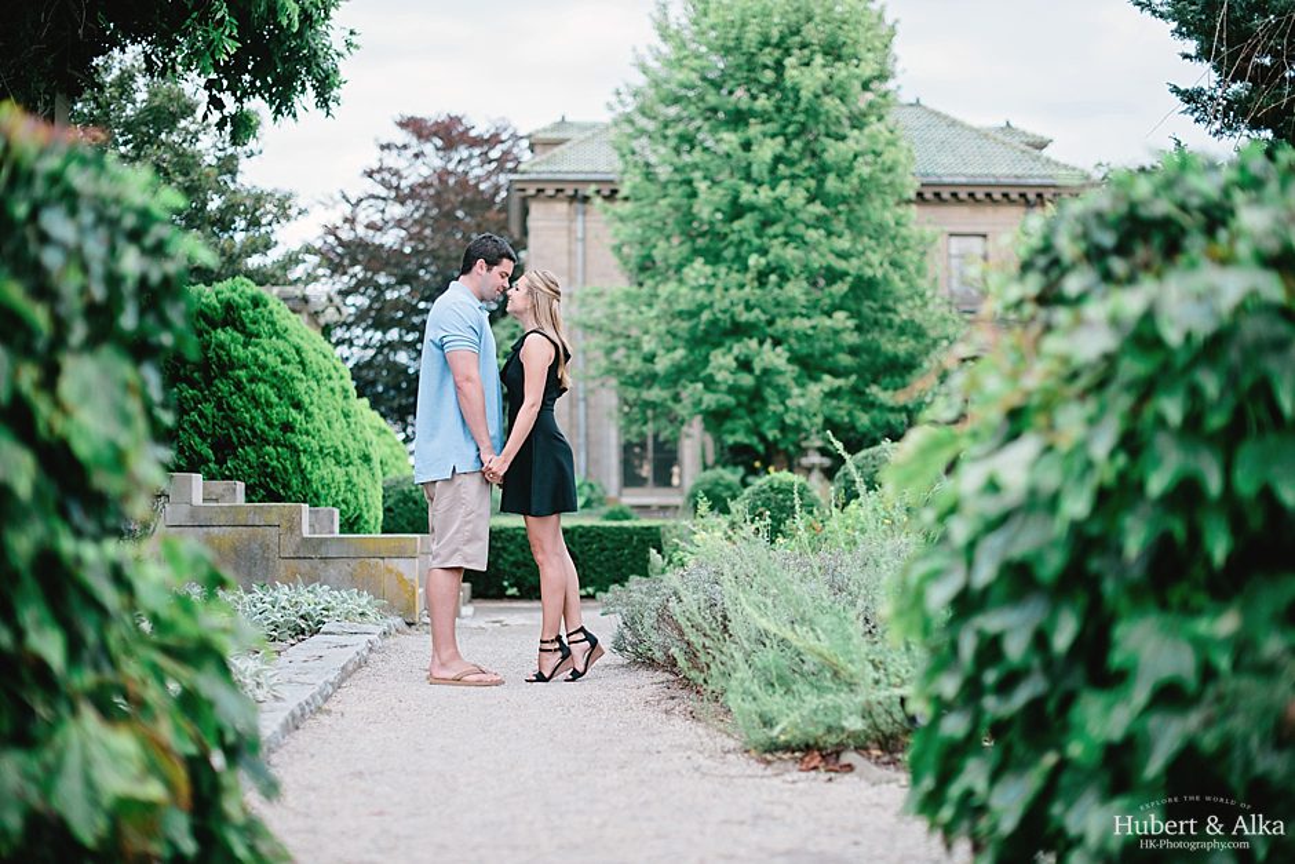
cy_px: 432
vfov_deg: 27.0
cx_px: 648
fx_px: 1799
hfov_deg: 39.6
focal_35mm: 50
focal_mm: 50
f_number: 1.8
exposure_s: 1/1250
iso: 320
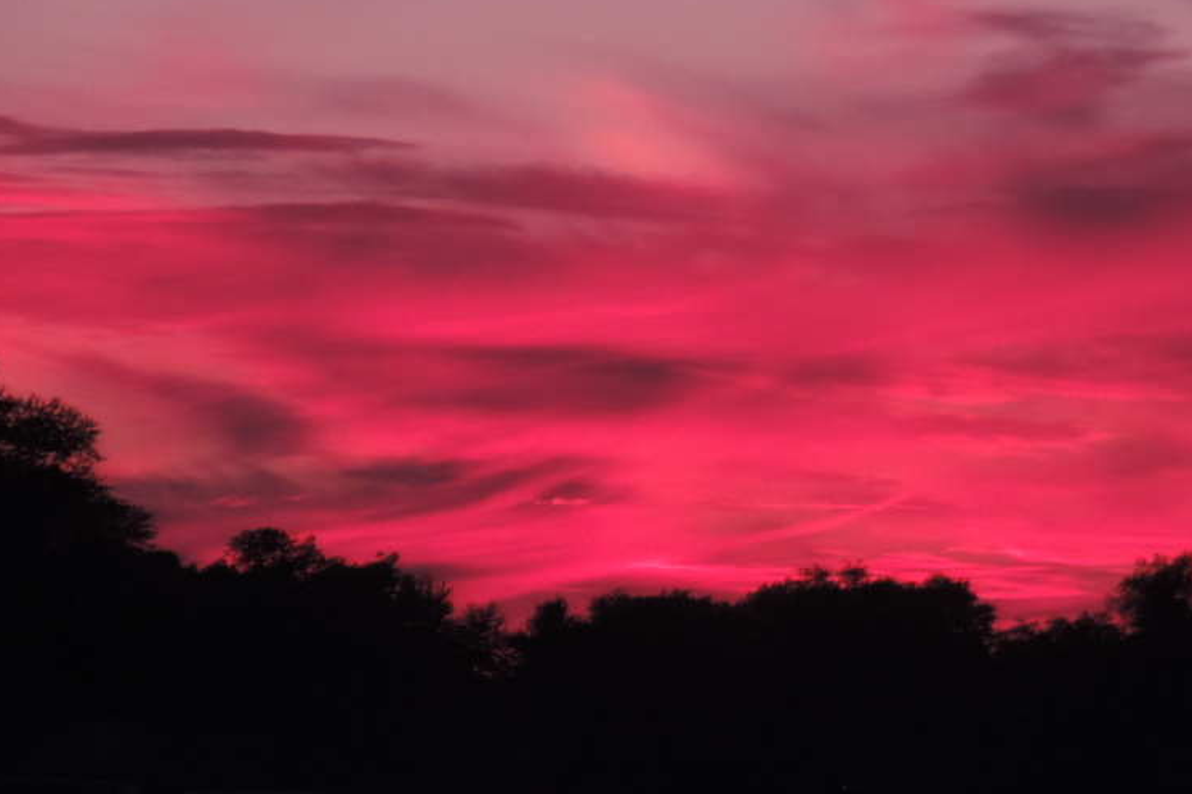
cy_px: 581
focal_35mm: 465
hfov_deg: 4.4
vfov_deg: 3.0
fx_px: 15395
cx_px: 658
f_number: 4.8
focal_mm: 57.9
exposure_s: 1/125
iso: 400
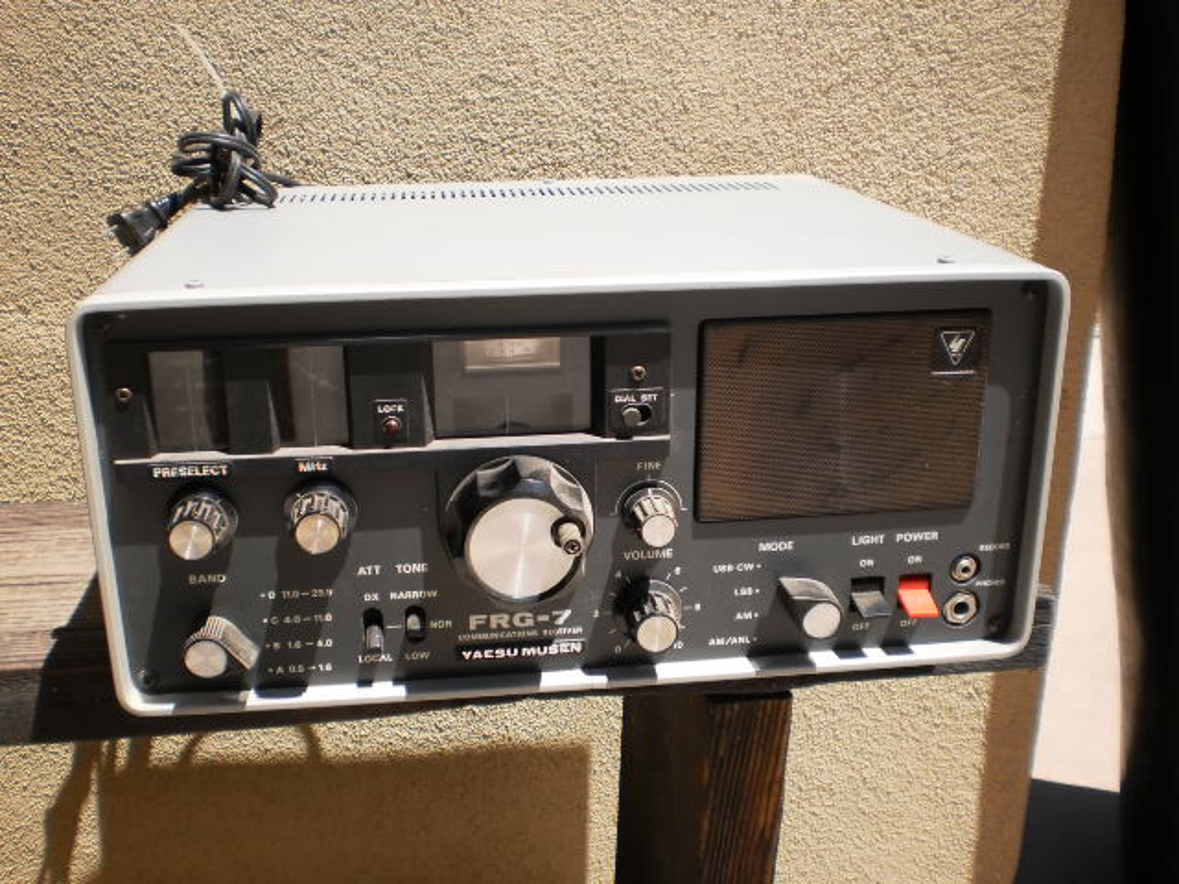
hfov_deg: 51.4
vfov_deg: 39.7
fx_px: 1226
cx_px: 590
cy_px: 442
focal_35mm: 36
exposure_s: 1/800
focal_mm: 6.3
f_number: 3.1
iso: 100
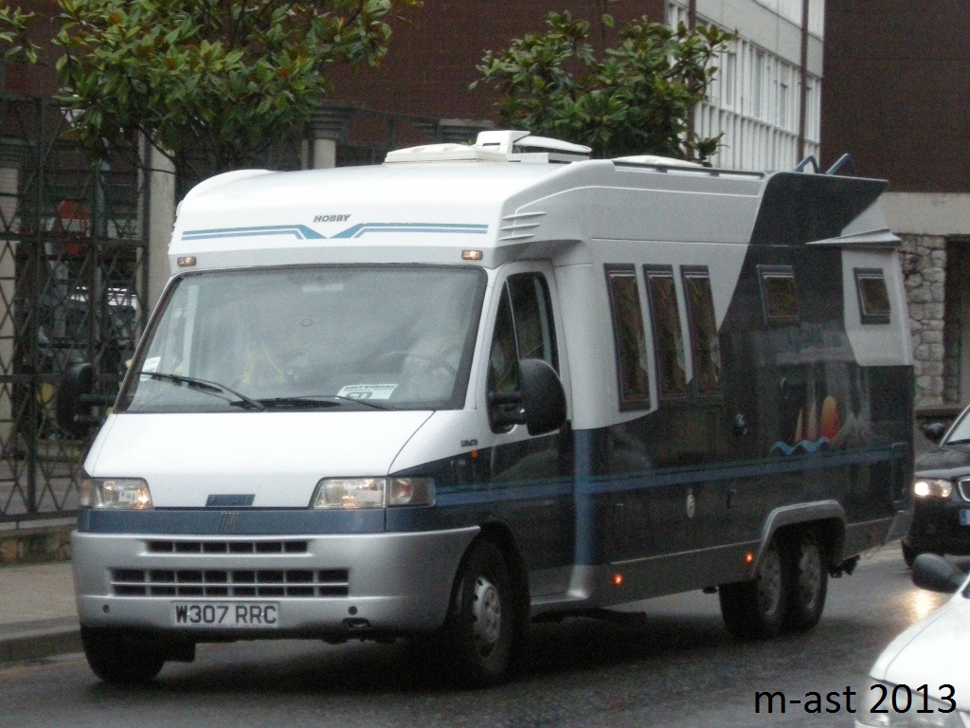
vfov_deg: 14.6
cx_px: 485
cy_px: 364
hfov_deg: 19.4
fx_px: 2830
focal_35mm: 101
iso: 400
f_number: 4.7
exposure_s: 1/274
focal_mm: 21.5
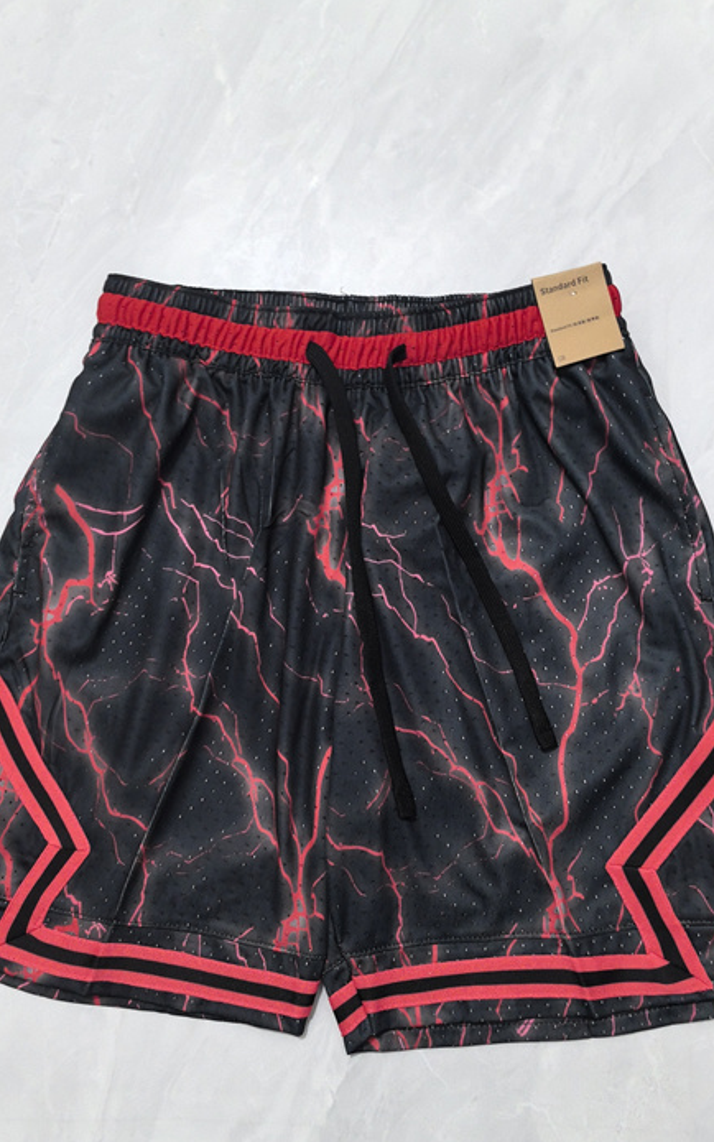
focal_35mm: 33
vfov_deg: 58.0
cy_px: 630
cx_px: 345
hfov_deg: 38.3
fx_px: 1027
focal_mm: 5.75
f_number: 2
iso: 320
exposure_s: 1/33.3
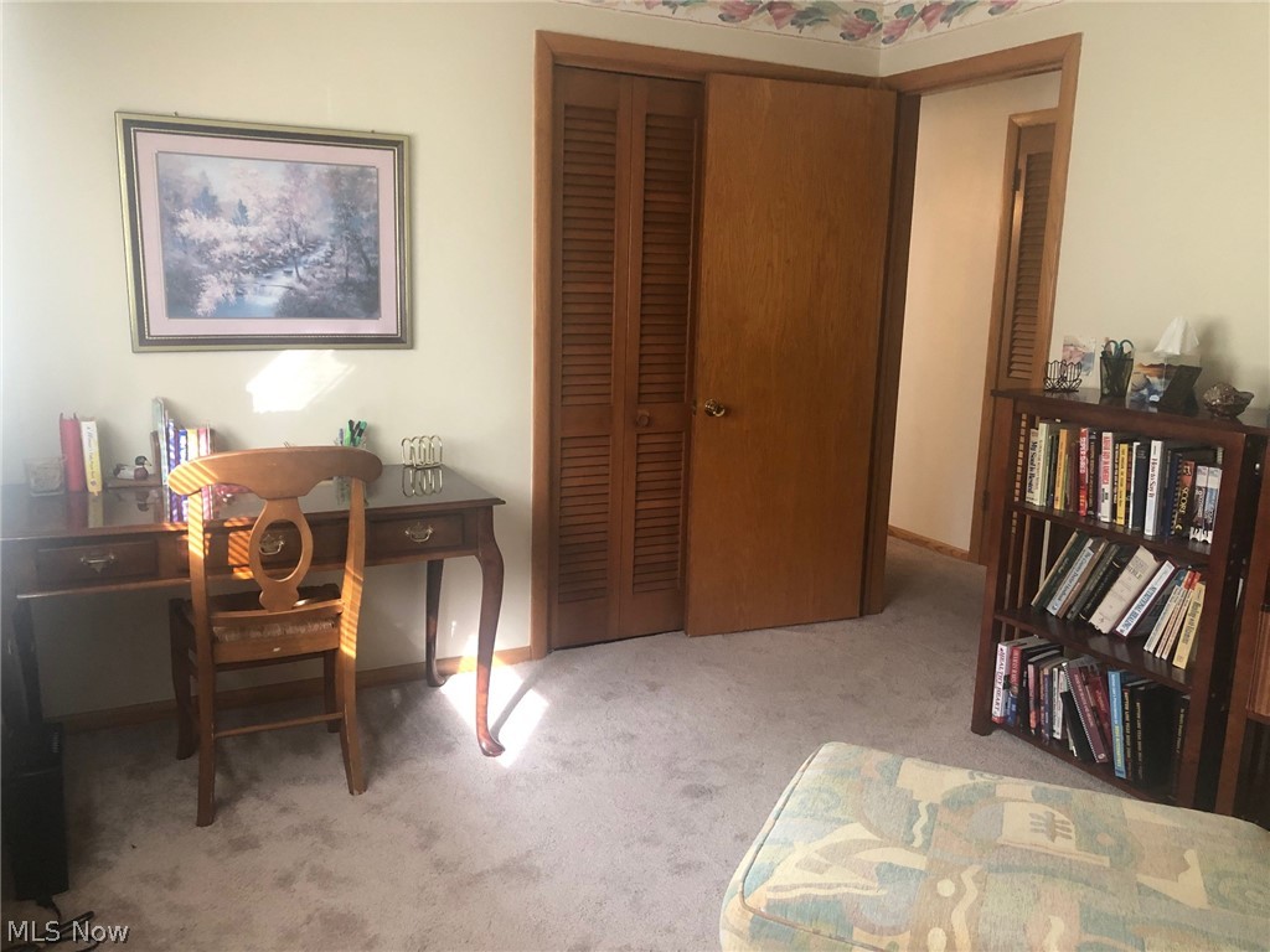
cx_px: 635
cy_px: 476
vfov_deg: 49.7
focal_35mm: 28
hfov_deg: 63.4
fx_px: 1027
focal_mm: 3.99
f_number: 1.8
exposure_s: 1/15
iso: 80
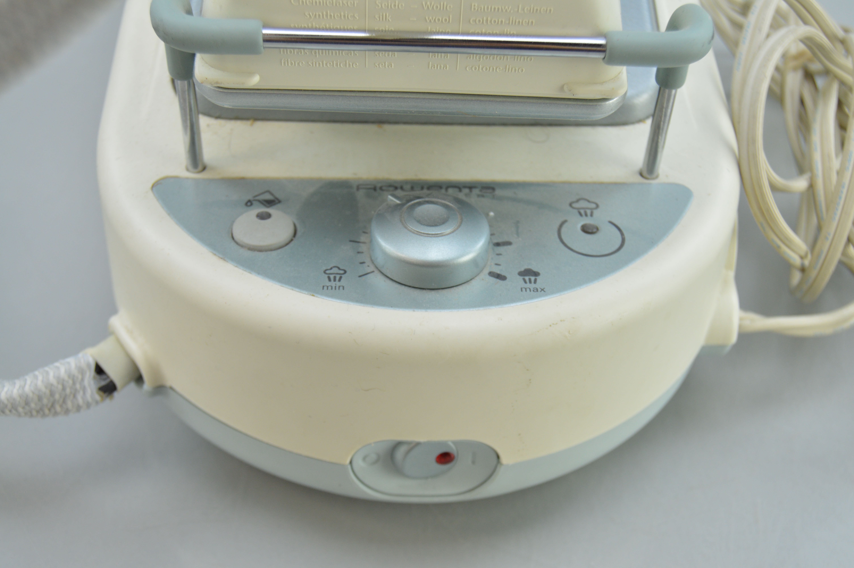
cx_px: 427
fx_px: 1102
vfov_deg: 28.9
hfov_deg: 42.4
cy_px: 284
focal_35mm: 46
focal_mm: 31
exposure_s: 1/125
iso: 400
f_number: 4.5
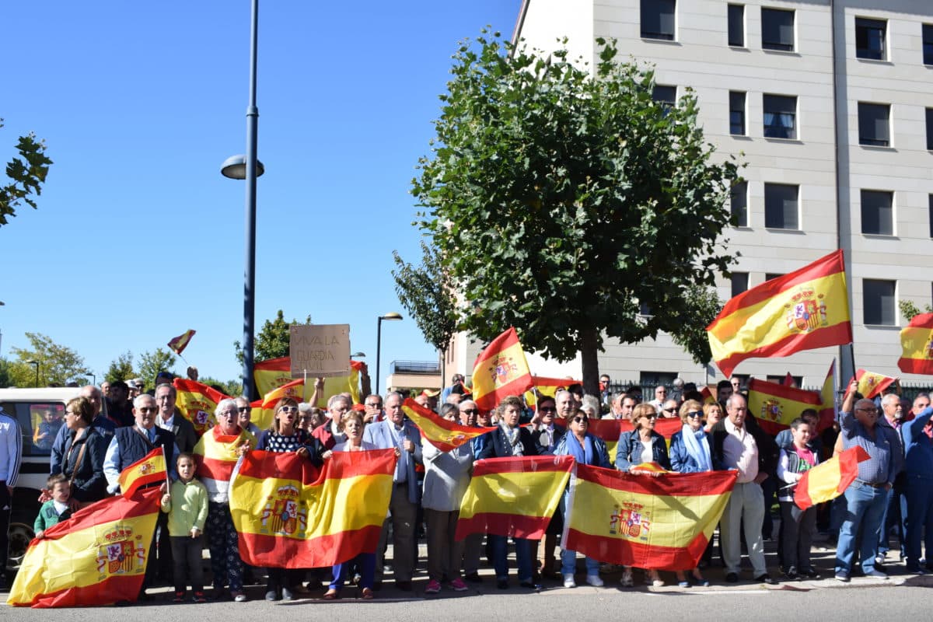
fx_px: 1050
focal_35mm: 40
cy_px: 311
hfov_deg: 47.9
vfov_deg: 33.0
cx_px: 466
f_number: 9
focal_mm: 27
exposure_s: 1/320
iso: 200
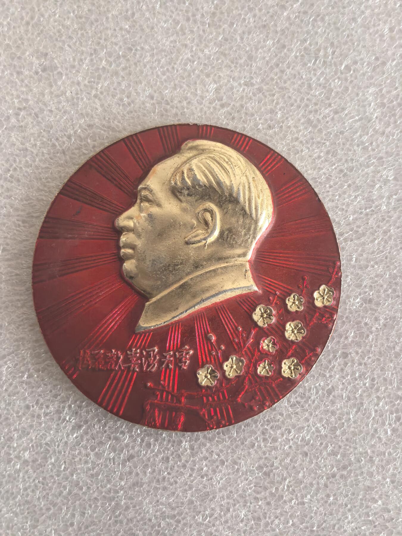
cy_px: 268
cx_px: 201
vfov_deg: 30.7
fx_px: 976
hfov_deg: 23.3
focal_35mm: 63
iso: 400
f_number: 2
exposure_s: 1/300
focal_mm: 5.75
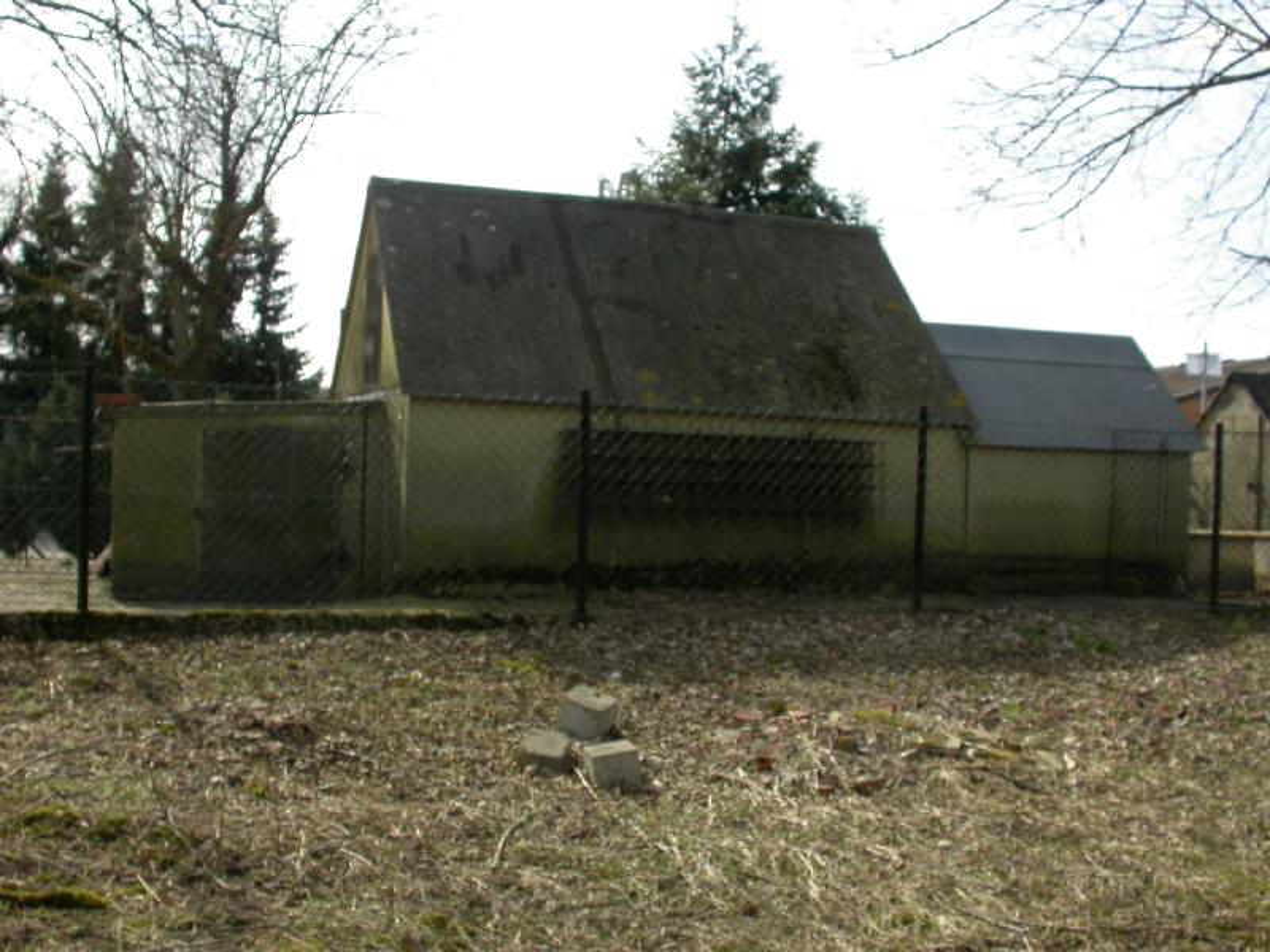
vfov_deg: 37.7
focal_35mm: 38
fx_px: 1394
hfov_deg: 49.0
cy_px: 476
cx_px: 635
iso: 100
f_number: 5.3
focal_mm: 7.85
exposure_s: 1/407
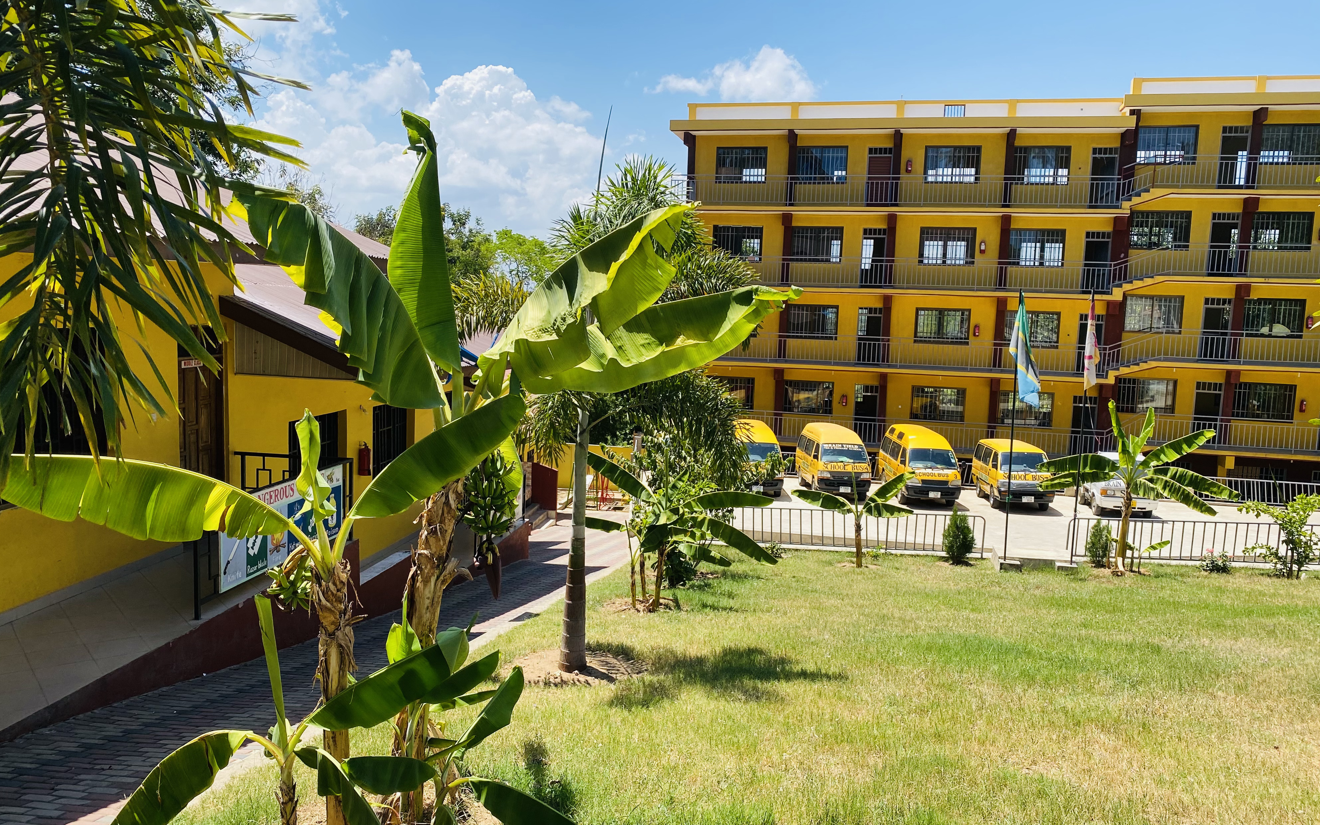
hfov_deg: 66.5
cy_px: 420
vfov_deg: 44.5
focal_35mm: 28
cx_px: 660
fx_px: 1007
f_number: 1.8
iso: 32
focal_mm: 4.25
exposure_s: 1/2463
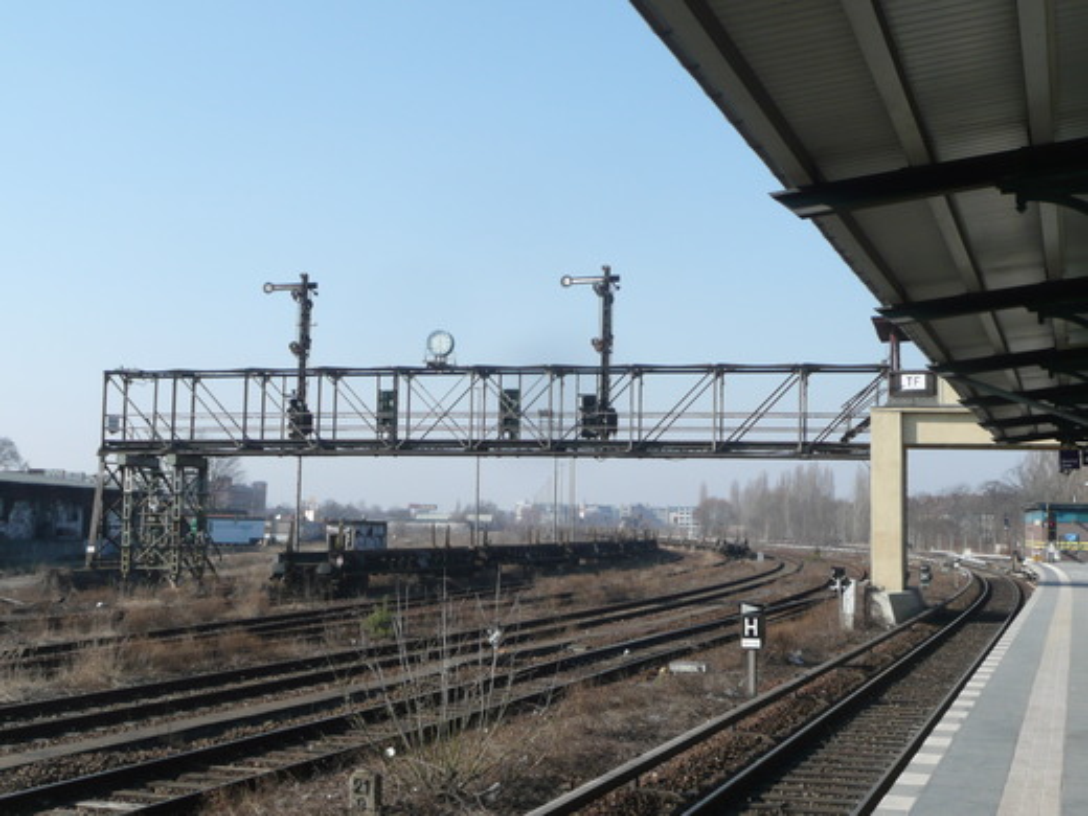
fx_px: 1572
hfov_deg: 38.2
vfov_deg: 29.1
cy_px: 408
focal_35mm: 50
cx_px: 544
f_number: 4.2
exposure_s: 1/500
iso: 100
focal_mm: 8.2
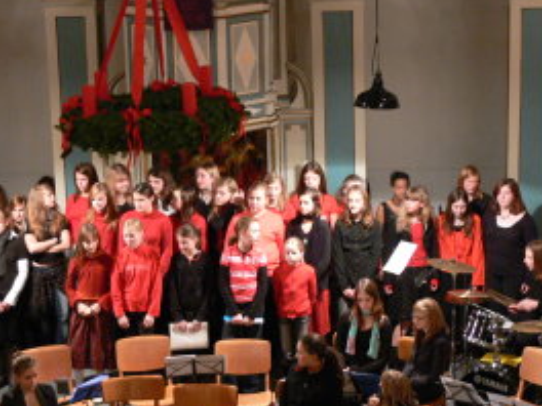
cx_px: 212
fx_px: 1613
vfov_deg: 14.4
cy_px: 233
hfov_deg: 19.1
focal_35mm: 103
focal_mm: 13.1
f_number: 3.2
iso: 200
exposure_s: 1/4
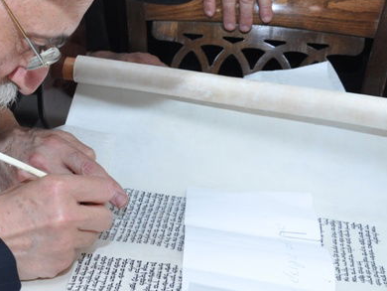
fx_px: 761
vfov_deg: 21.5
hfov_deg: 26.2
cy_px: 73
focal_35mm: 68
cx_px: -43
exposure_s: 1/80
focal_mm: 18
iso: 400
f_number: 6.3
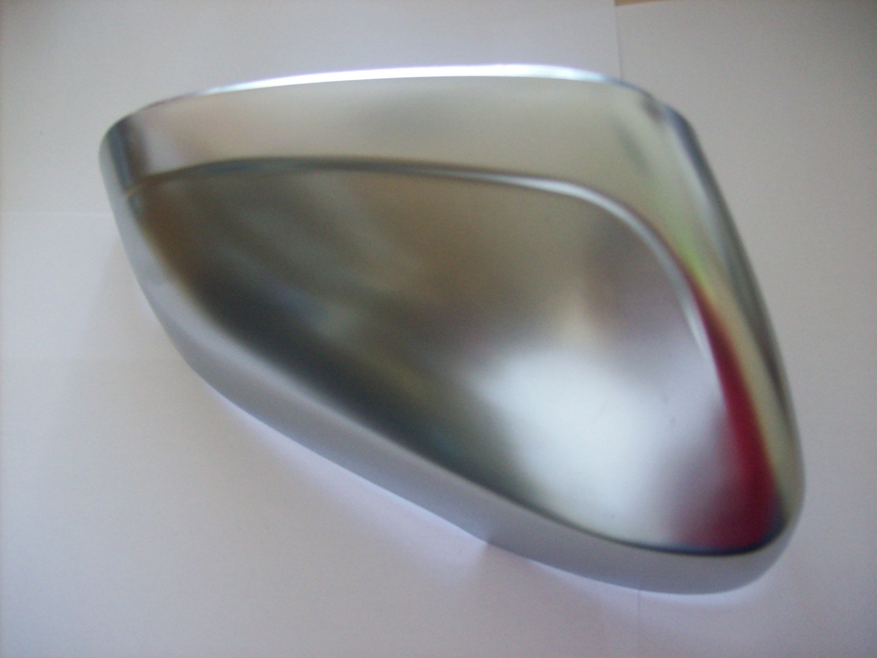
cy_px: 329
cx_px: 438
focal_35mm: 36
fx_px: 912
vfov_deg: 39.7
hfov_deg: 51.4
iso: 160
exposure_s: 1/43.4
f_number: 2.7
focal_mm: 6
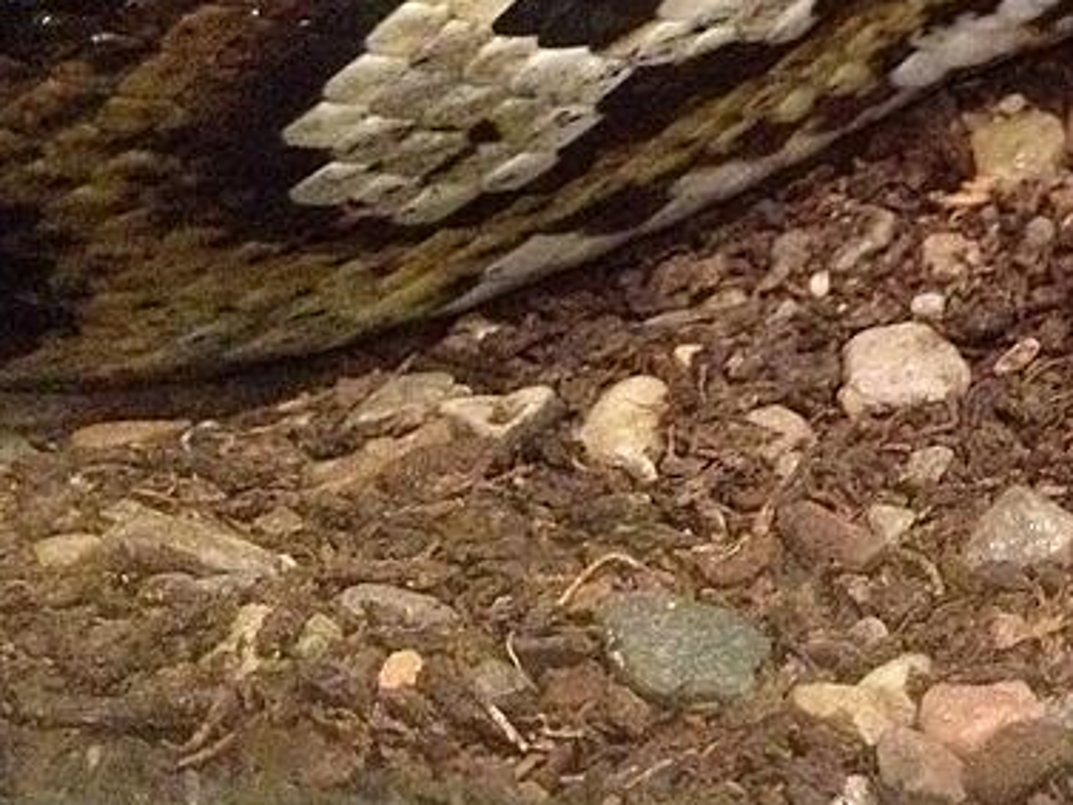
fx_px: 2946
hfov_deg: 19.1
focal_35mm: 95
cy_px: -165
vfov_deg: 15.0
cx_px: 1403
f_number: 2.4
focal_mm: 4.28
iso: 800
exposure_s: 1/15
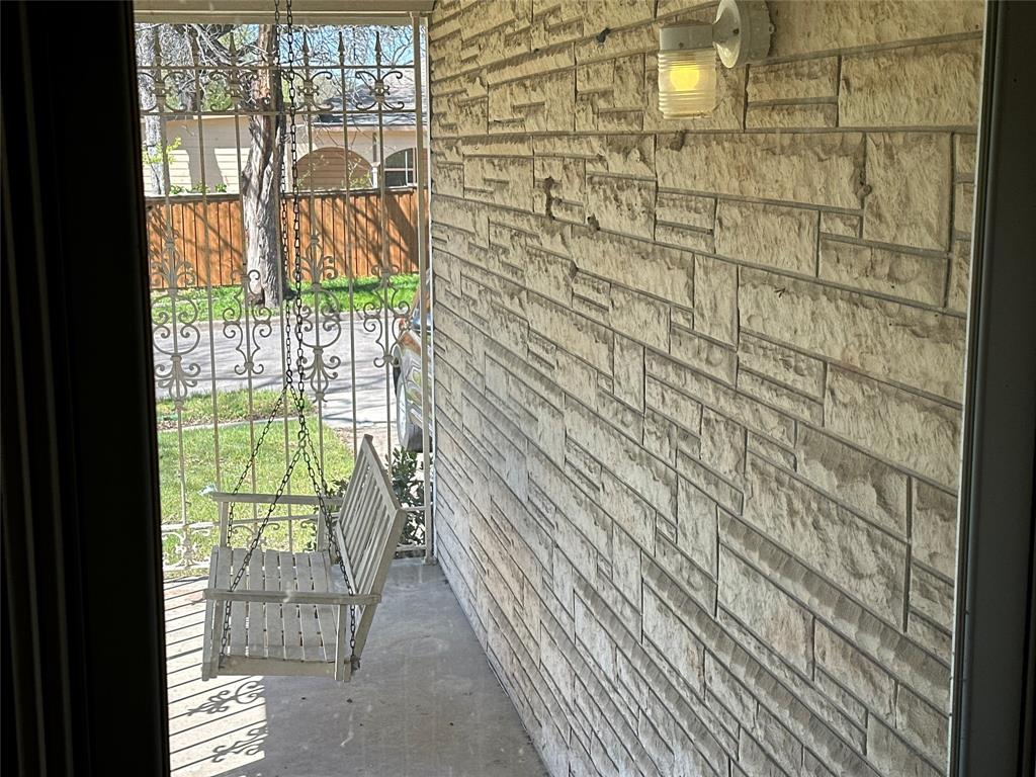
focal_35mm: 48
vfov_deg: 30.3
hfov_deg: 39.7
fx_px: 1437
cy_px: 388
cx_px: 518
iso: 64
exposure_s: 1/756
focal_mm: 6.86
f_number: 1.78
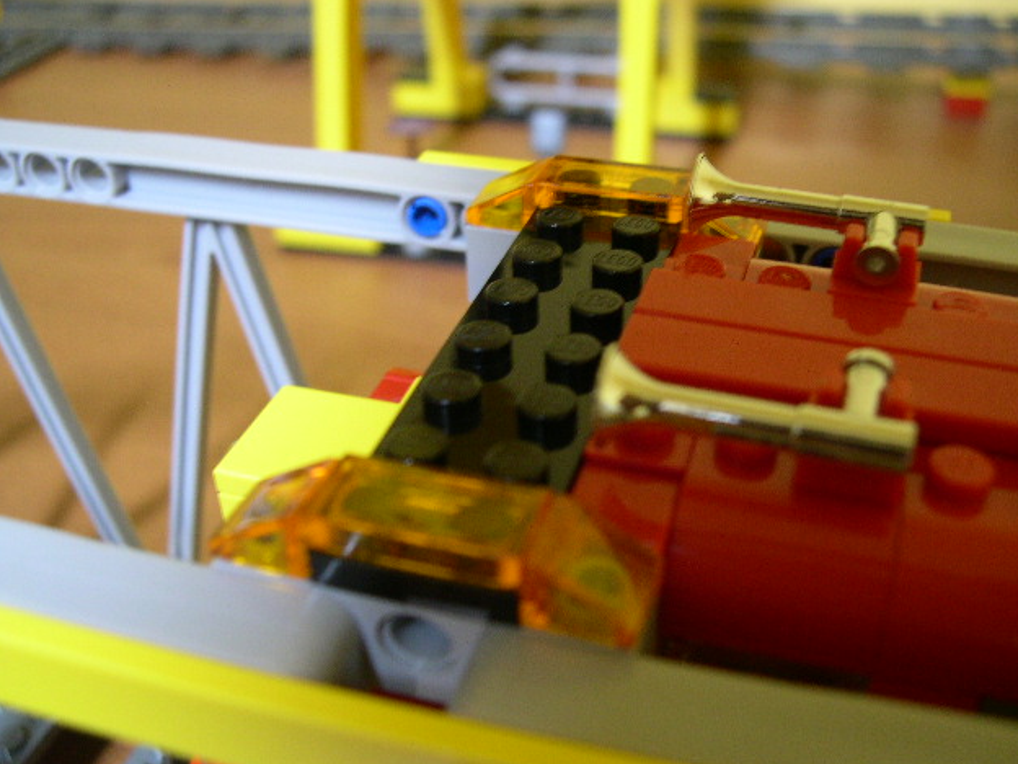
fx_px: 1147
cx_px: 520
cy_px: 375
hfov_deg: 47.9
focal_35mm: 39
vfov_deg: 36.8
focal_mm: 8
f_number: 2.8
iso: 272
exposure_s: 1/4.4
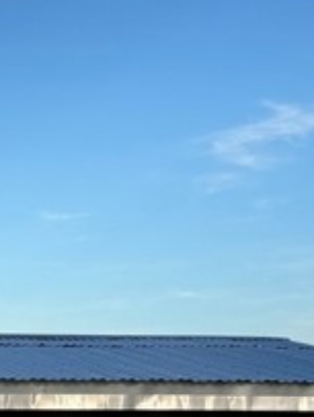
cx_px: 25
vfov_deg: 13.0
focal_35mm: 151
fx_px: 1821
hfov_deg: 9.8
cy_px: 331
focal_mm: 6.76
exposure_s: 1/3891
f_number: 1.78
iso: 64
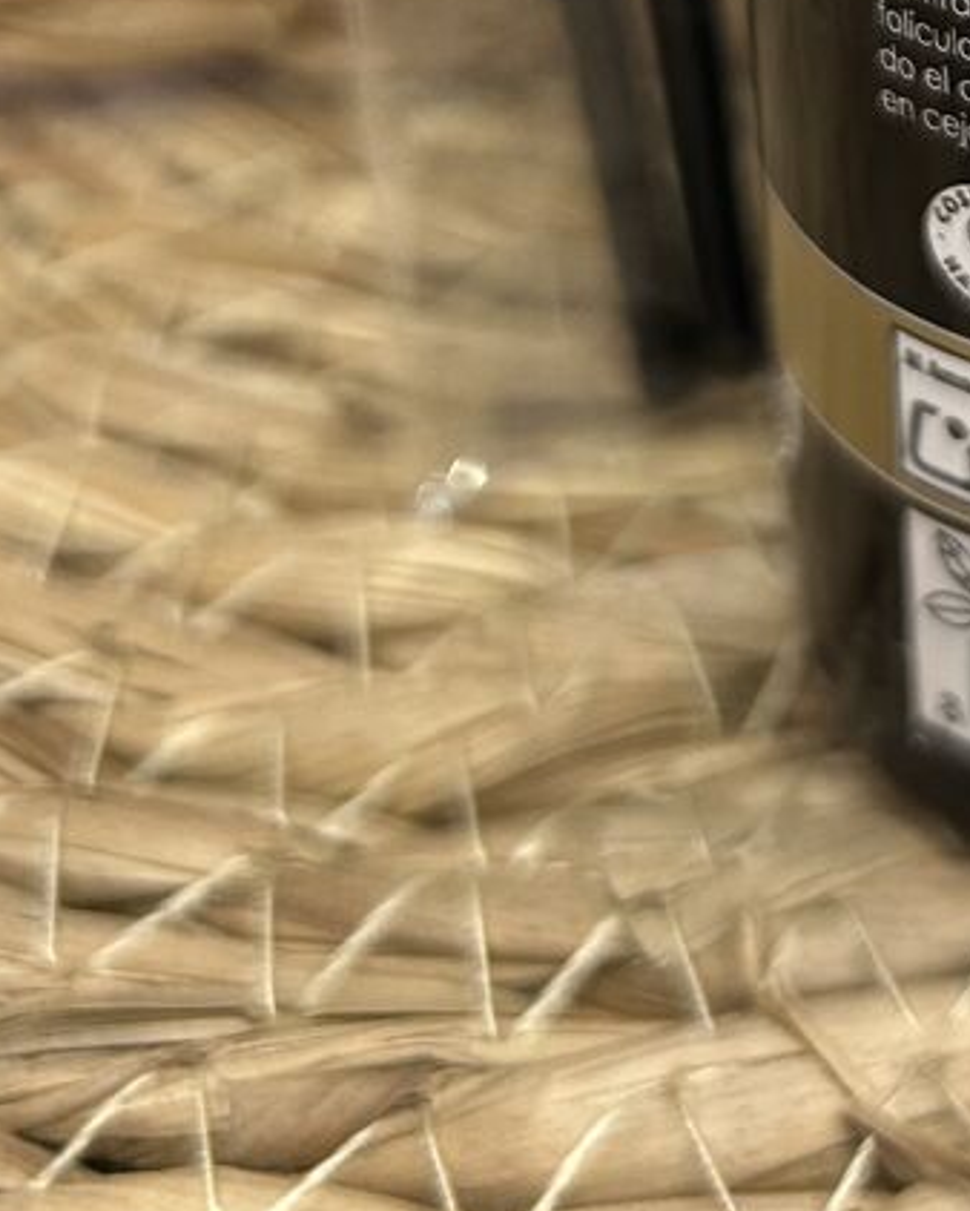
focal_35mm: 82
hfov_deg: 17.7
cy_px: -382
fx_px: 2940
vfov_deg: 21.0
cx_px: 1215
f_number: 1.5
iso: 250
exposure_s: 1/50
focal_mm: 5.7
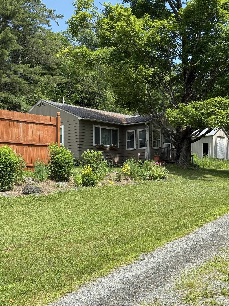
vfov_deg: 39.7
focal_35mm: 48
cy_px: 153
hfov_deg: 30.3
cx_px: 114
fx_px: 423
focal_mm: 6.76
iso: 64
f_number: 1.78
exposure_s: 1/2273
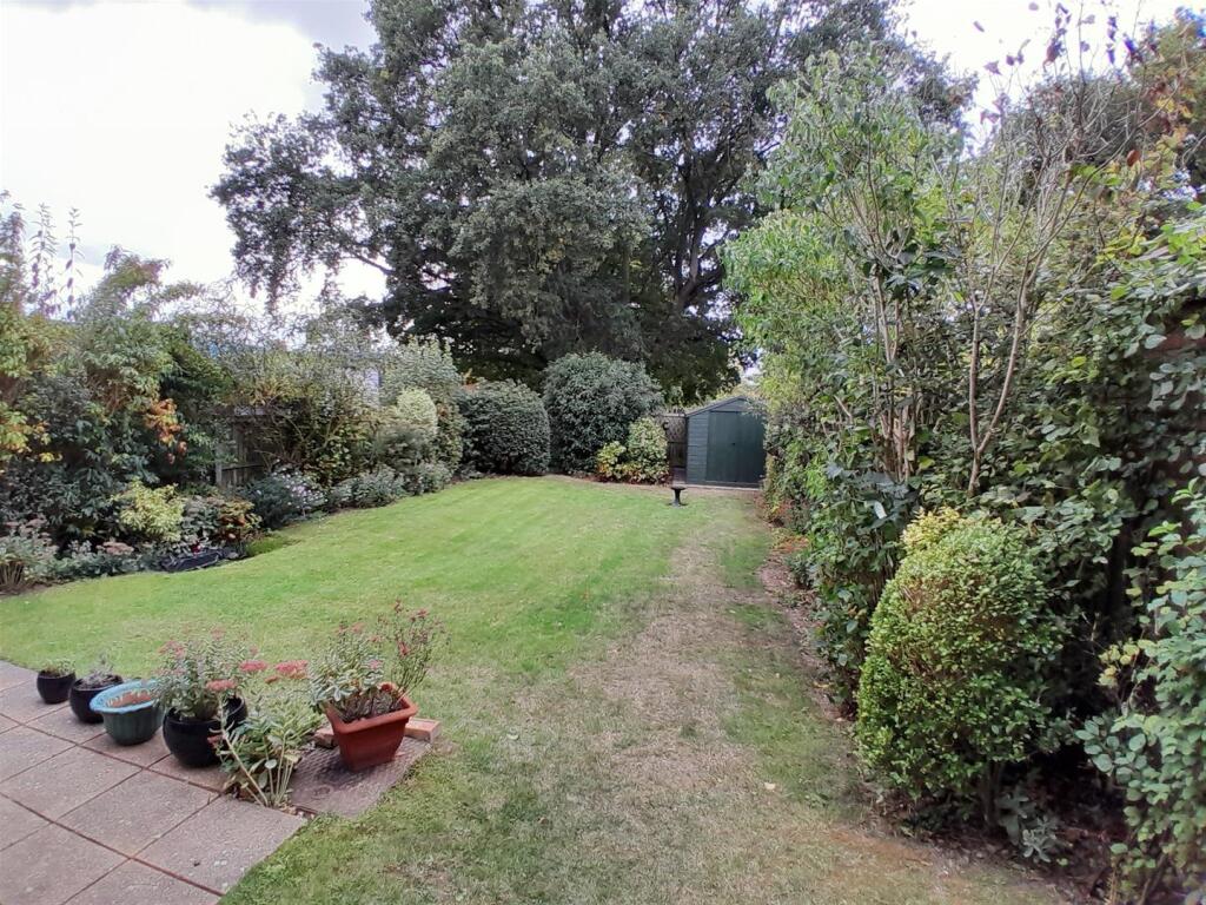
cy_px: 452
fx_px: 592
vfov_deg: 74.7
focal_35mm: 17
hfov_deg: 91.0
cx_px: 603
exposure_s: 1/101
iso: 40
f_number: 2.2
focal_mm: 1.46
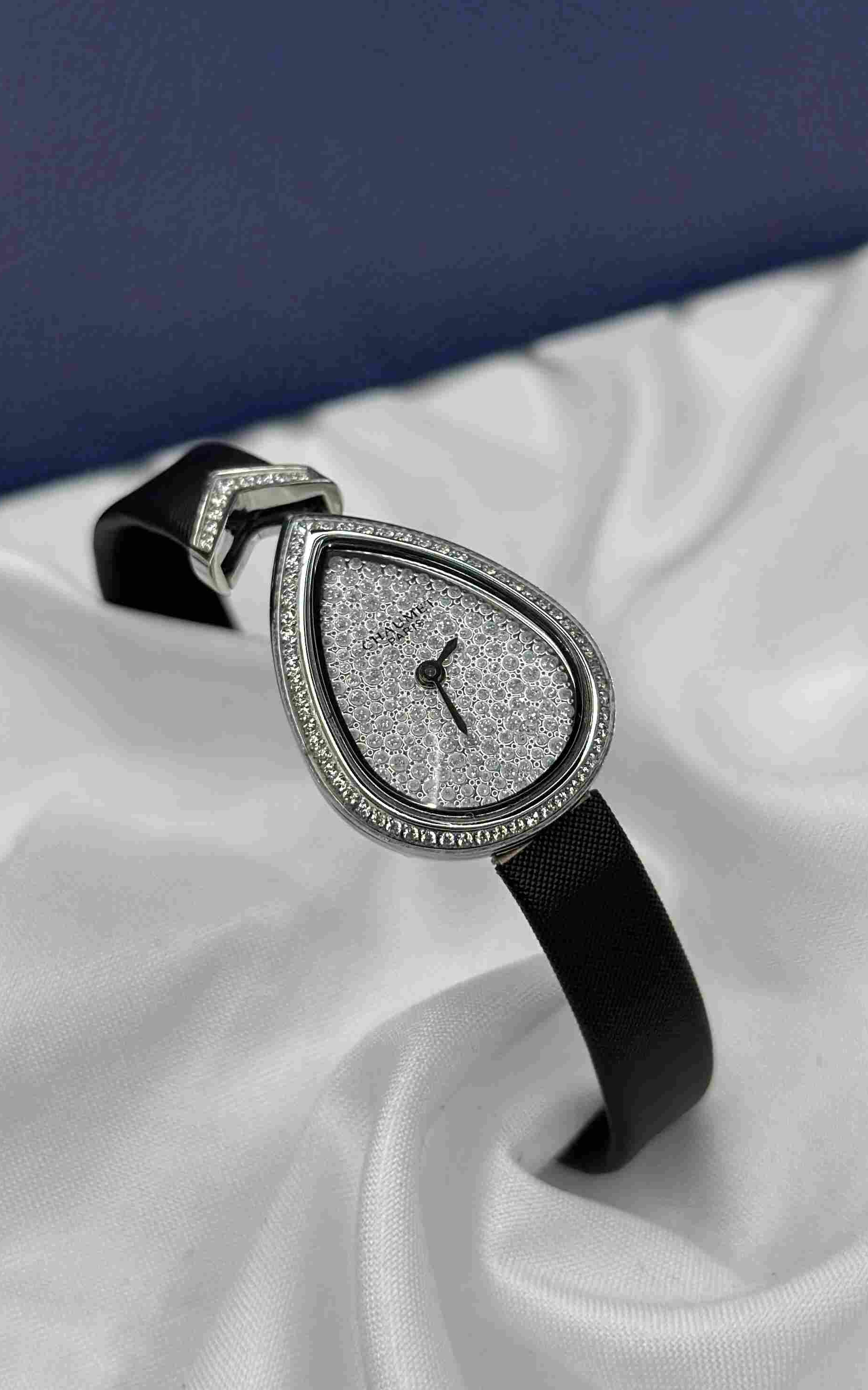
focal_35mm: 51
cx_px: 456
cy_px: 696
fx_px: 1931
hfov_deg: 25.3
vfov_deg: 39.6
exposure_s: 1/1000
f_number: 1.78
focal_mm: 6.86
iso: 80
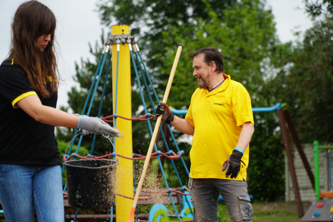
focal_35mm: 158
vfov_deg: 8.7
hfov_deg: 13.0
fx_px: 1458
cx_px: 166
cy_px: 111
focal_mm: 105
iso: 200
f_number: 4
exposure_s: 1/500
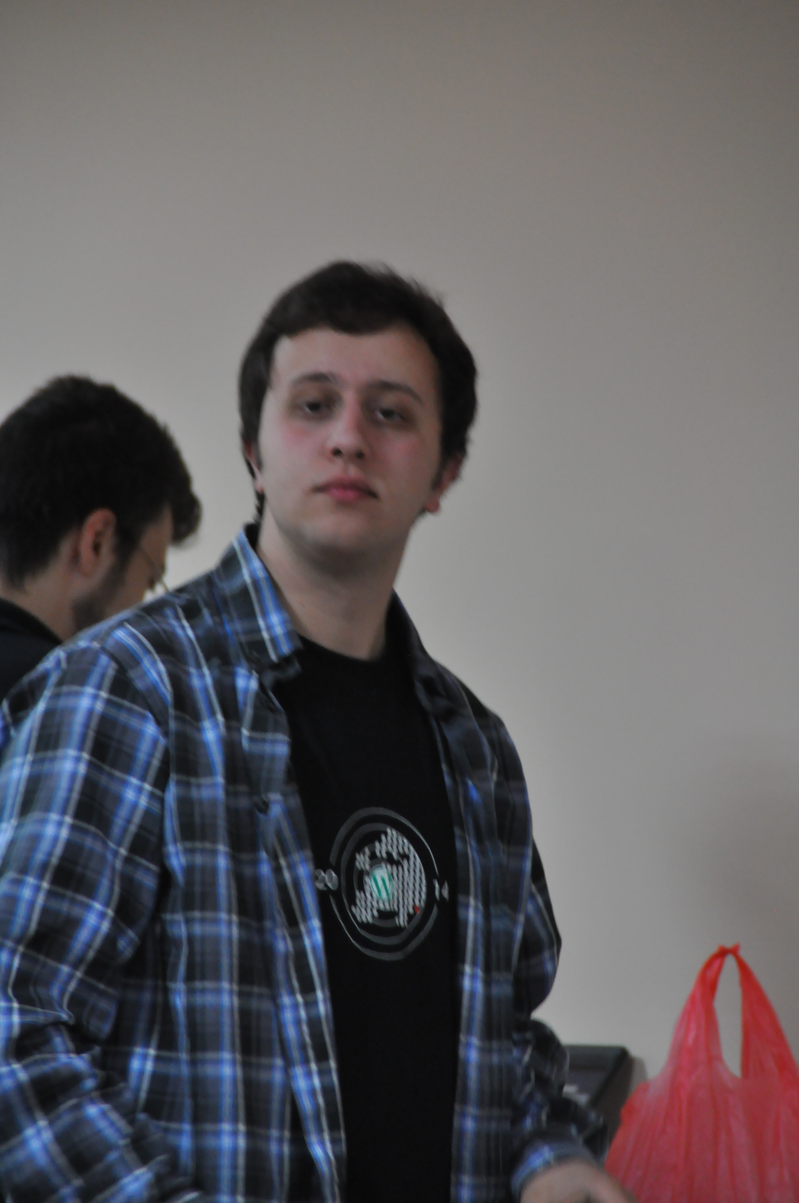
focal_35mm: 300
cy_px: 602
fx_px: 10013
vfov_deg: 6.9
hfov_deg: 4.6
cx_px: 400
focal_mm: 200
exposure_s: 1/30
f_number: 6.3
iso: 1600
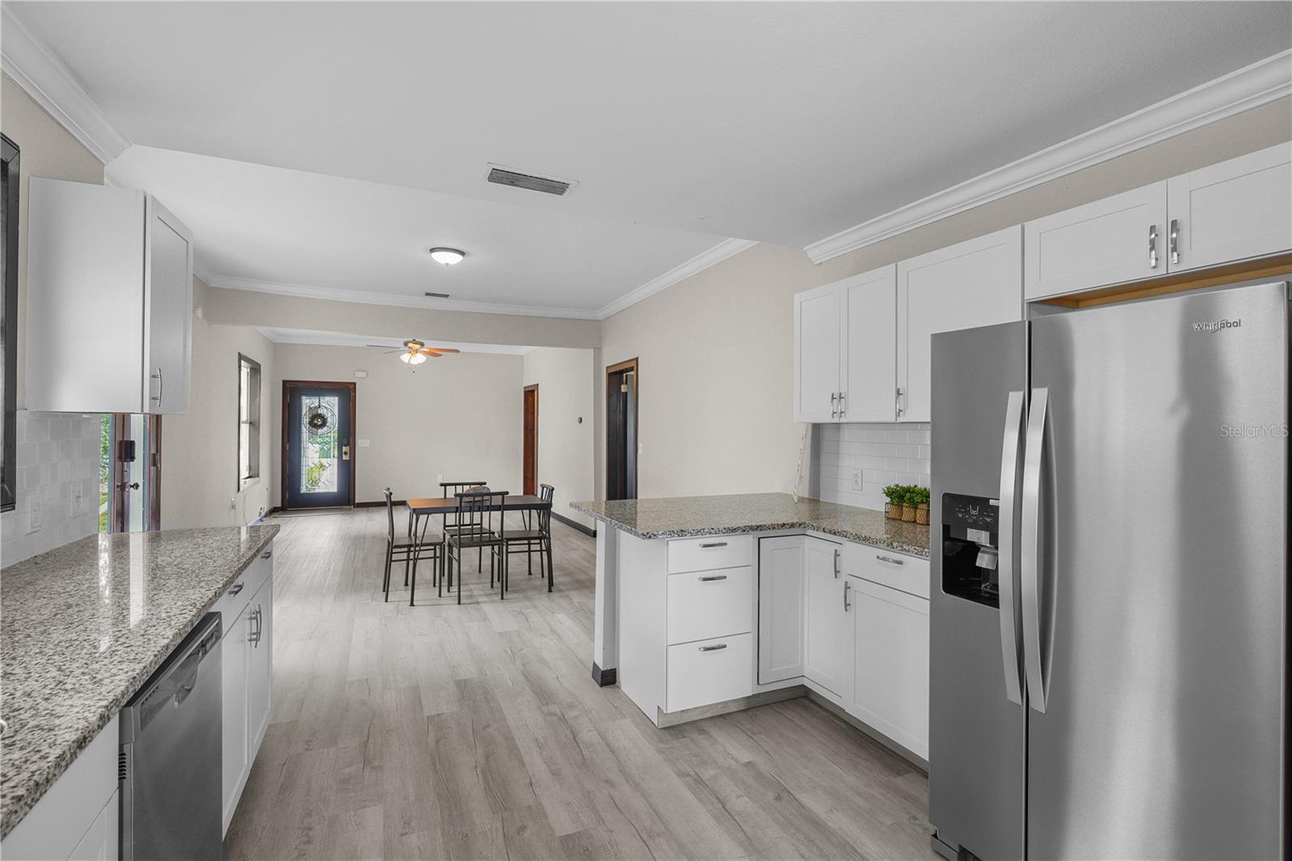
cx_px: 646
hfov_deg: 96.7
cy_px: 430
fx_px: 574
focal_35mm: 16
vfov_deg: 73.7
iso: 400
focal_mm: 16
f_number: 8
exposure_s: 1/5
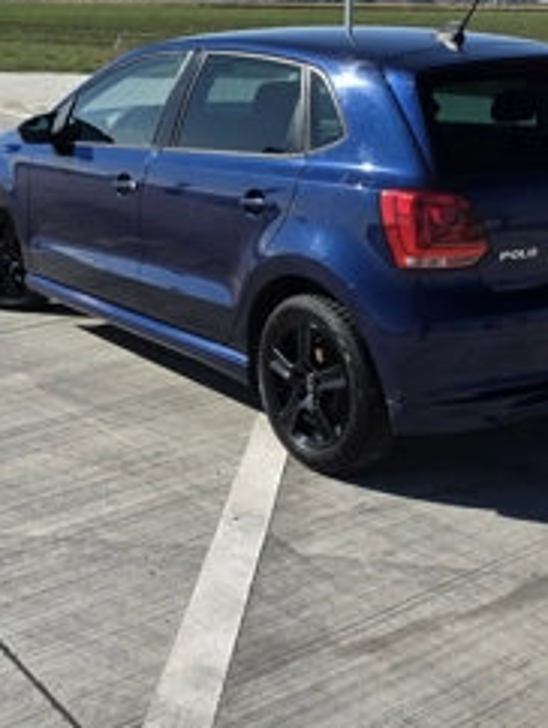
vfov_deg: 46.4
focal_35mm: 38
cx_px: 328
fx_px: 801
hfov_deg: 37.6
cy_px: 147
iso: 80
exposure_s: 1/10000
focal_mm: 6.3
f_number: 1.7
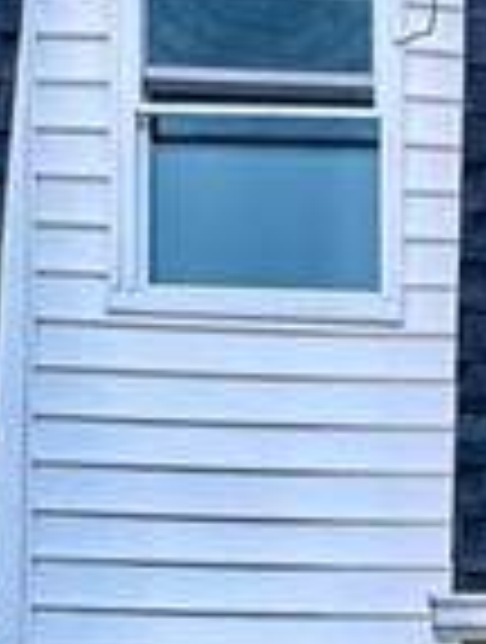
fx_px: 1398
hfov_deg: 17.1
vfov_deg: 19.0
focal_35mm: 75
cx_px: 801
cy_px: 1198
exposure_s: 1/230
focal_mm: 2.22
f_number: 2.2
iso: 40
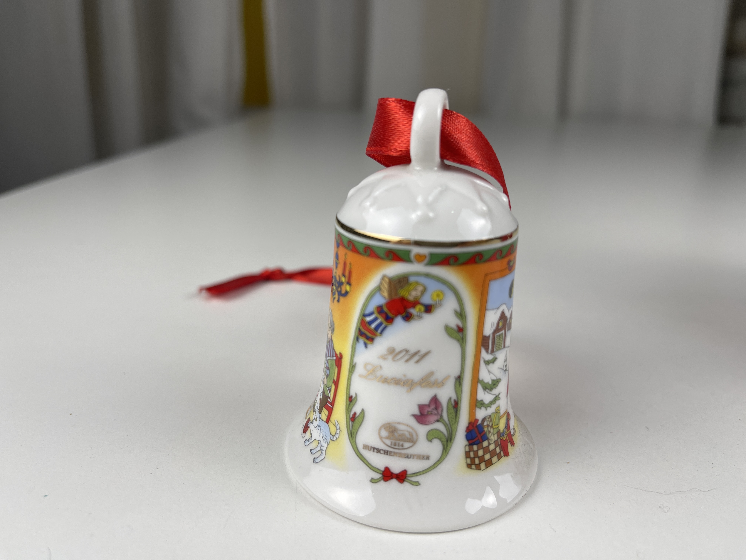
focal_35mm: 25
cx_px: 373
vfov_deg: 54.9
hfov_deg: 69.4
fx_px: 539
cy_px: 280
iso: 32
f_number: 1.6
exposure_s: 1/232
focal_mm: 5.1
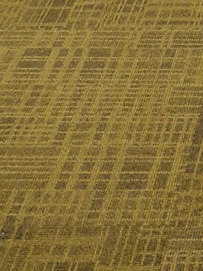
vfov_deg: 15.1
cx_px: 413
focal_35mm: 117
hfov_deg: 11.4
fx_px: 915
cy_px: -178
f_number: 1.7
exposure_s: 1/60
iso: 200
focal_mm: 3.92
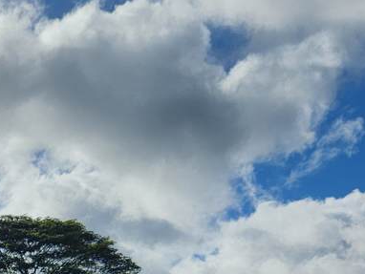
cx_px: -114
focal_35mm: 77
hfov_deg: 22.5
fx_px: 812
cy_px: 457
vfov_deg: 16.7
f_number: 1.8
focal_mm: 5.4
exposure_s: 1/5061
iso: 20
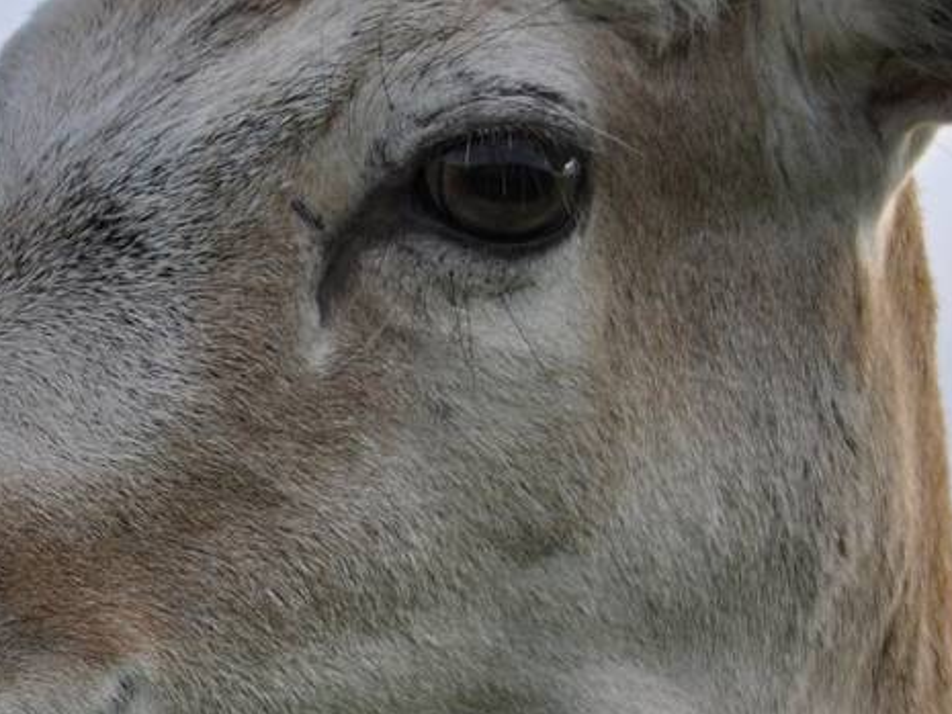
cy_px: 398
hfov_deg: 5.7
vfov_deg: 4.3
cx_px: 315
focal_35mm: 347
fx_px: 9546
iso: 400
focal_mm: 70
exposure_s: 1/1600
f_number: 5.6
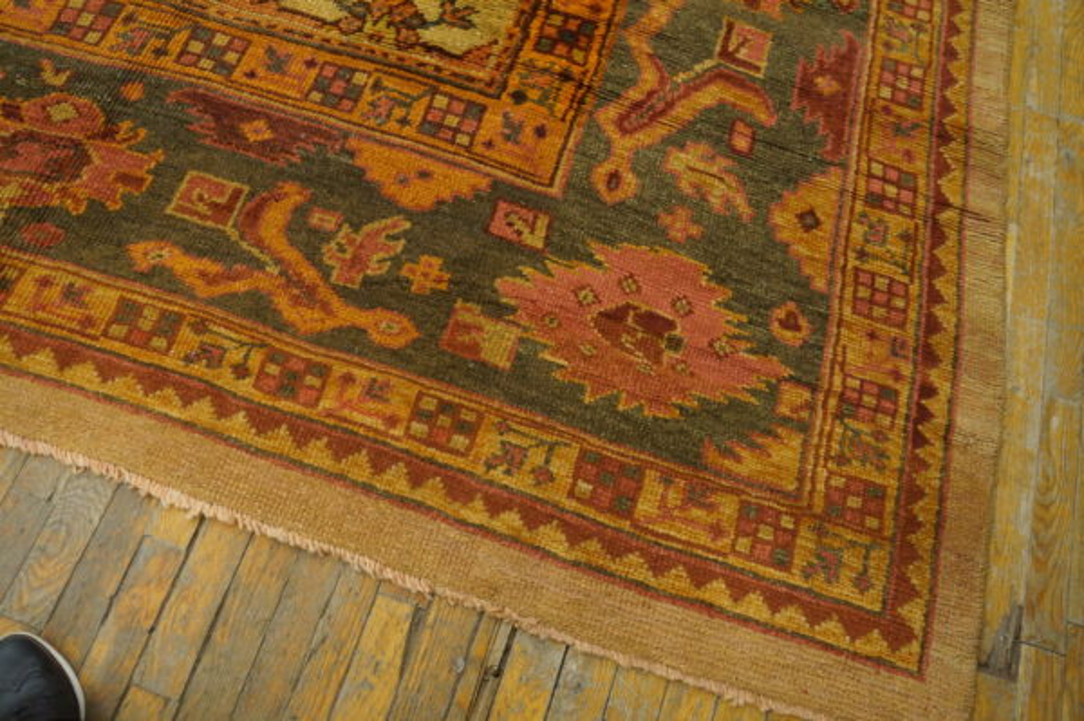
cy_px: 360
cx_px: 542
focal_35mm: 27
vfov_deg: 47.9
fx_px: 812
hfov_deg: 67.4
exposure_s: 1/60
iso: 1600
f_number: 4
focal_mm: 18
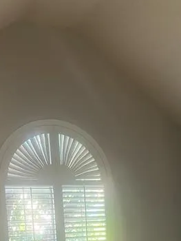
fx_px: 397
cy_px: 259
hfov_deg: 25.5
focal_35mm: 57
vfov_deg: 30.5
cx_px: 127
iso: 320
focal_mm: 5.7
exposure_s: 1/60
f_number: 1.5
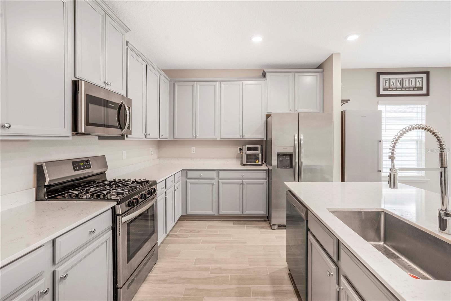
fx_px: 200
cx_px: 226
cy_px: 150
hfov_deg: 96.7
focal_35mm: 16
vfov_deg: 73.7
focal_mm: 16
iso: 250
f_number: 9
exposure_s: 1/6
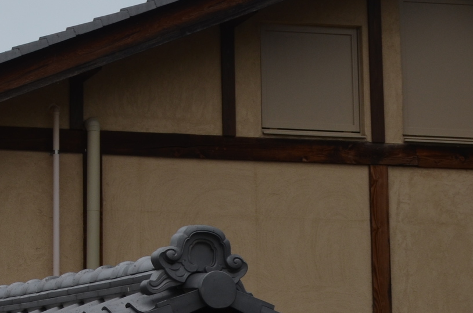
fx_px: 1691
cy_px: 81
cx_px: -250
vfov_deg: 10.6
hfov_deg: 14.7
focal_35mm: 129
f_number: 7.1
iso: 200
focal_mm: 28
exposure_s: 1/200
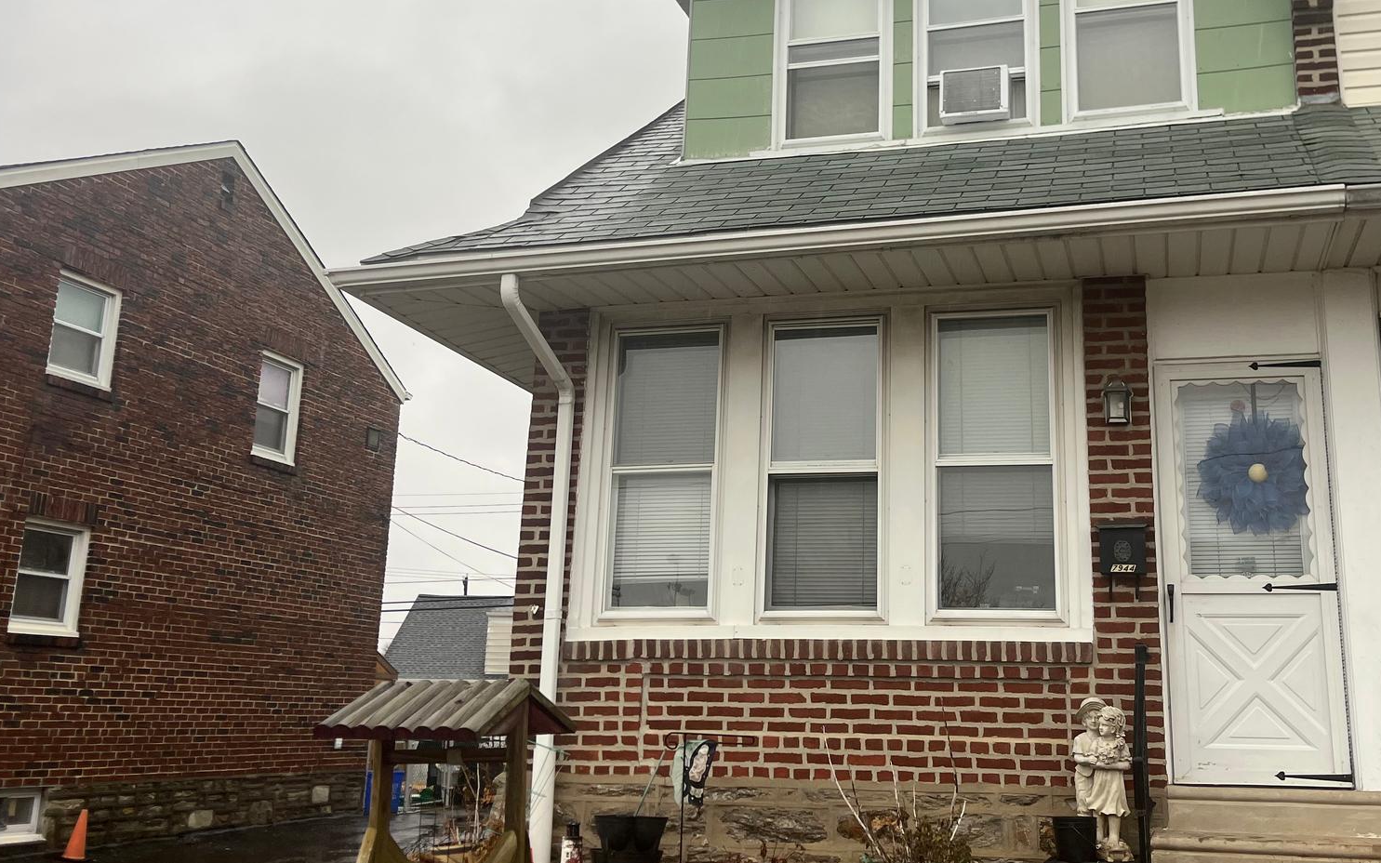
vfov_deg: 33.4
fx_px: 1430
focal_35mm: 38
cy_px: 326
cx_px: 807
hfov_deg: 51.3
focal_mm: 5.1
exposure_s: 1/220
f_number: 1.6
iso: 40
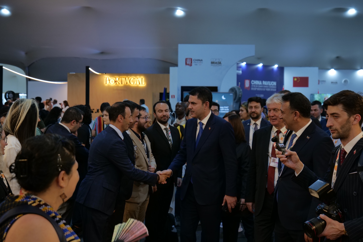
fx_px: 605
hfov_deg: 33.4
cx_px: 182
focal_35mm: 60
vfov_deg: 22.6
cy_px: 121
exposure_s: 1/125
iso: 1600
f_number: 5.6
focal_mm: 60
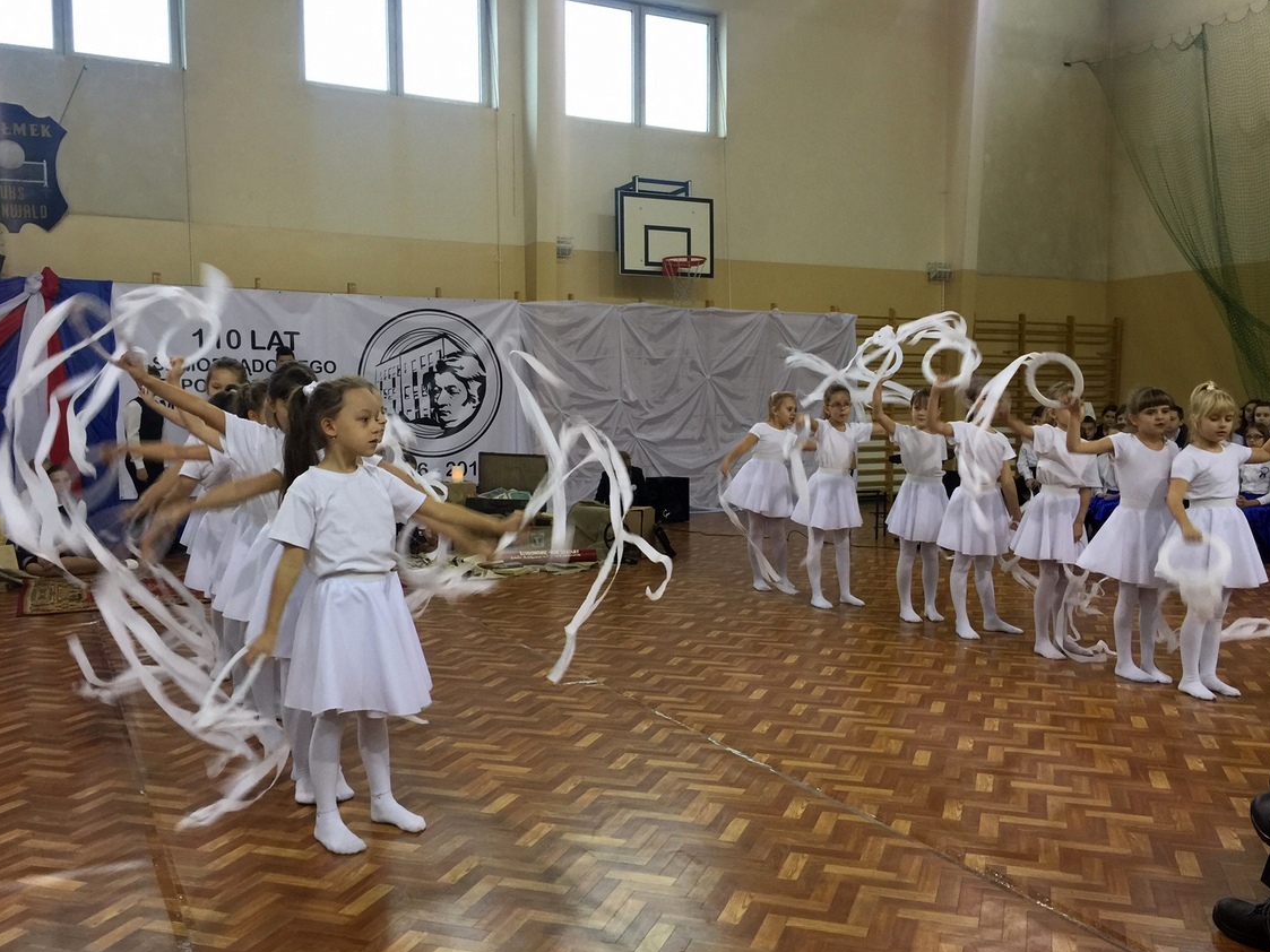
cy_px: 507
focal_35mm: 31
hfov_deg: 58.4
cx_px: 642
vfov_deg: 45.4
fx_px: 1137
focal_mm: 4.15
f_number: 2.2
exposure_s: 1/17
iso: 40
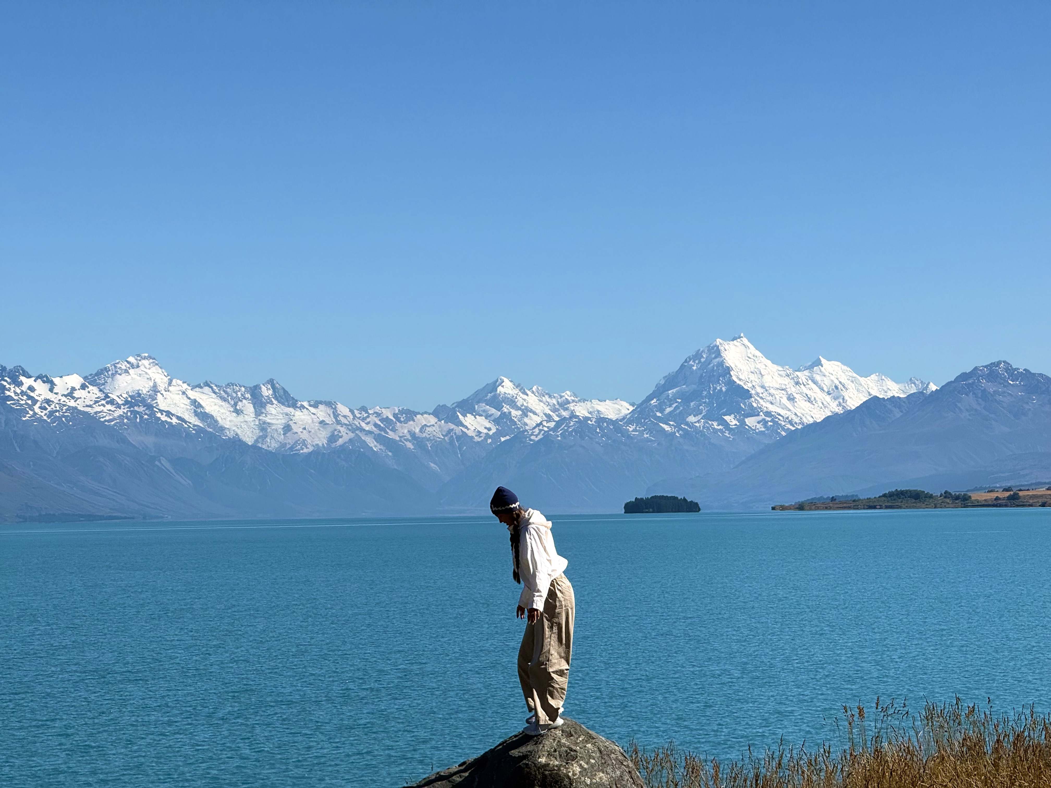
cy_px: 394
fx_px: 3643
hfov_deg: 16.4
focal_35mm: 120
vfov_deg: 12.3
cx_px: 526
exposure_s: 1/3195
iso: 50
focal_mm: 15.66
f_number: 2.8
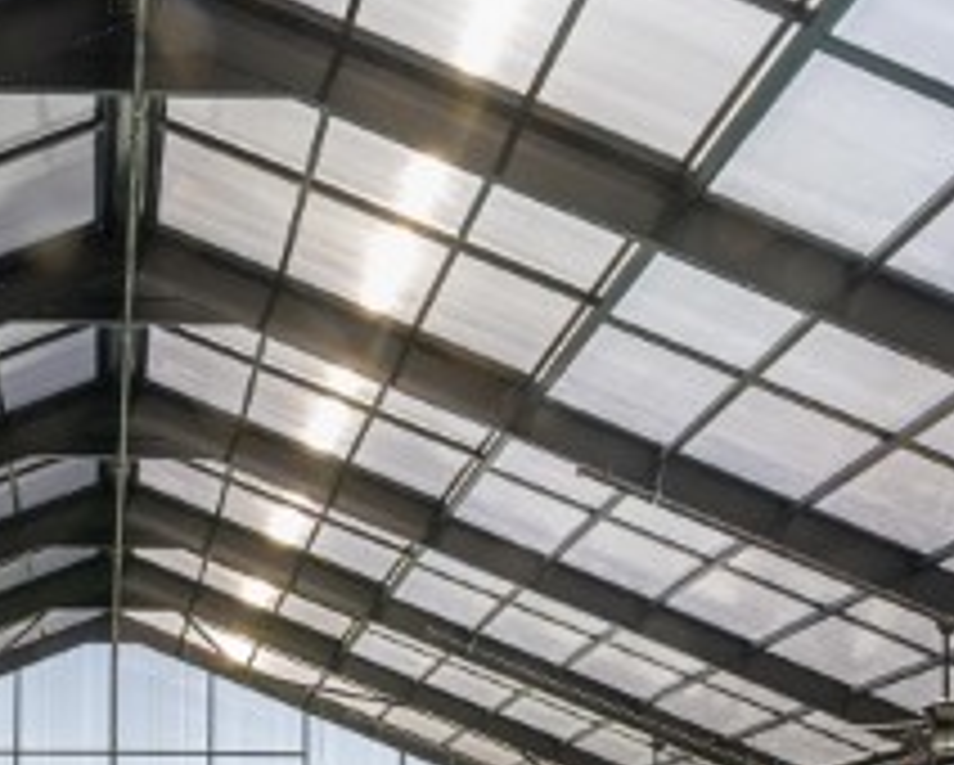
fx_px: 1441
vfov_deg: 25.8
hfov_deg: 35.0
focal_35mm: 51
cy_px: 972
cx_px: 144
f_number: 16
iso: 400
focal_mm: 16
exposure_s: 1/125
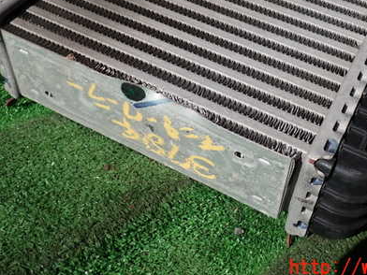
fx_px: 519
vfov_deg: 29.2
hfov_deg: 38.8
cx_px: 220
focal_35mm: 49
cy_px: 69
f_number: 2.4
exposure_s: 1/2000
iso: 100
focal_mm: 5.79
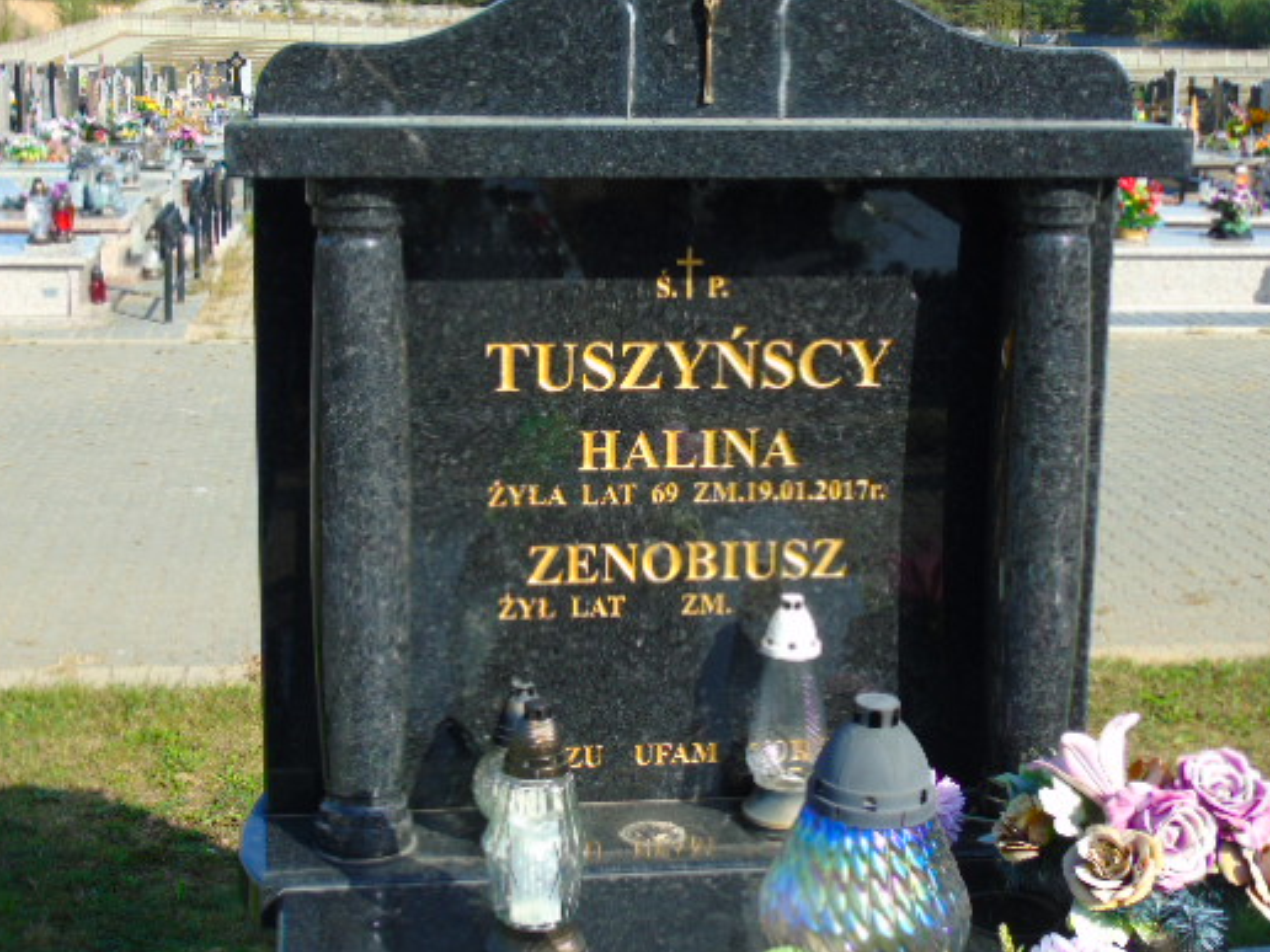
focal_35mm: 57
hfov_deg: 33.8
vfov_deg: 25.7
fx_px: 2091
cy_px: 448
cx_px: 637
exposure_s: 1/320
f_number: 4.1
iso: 80
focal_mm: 8.2
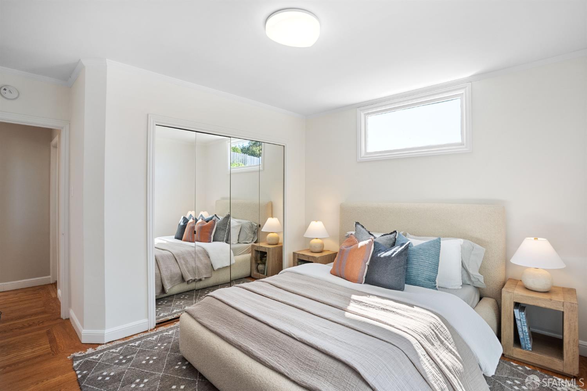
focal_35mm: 17
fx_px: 277
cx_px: 294
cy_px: 196
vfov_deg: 70.4
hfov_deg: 93.3
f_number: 9
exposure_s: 1/50
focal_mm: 17
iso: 800
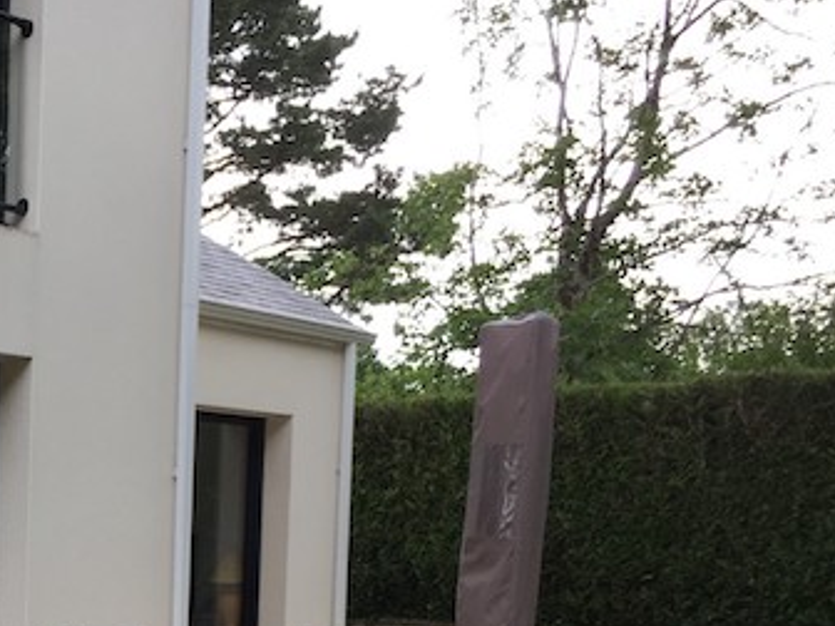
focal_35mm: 69
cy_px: 651
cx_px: -47
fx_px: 1664
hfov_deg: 26.3
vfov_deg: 20.5
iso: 32
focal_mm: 4.15
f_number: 2.2
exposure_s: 1/50
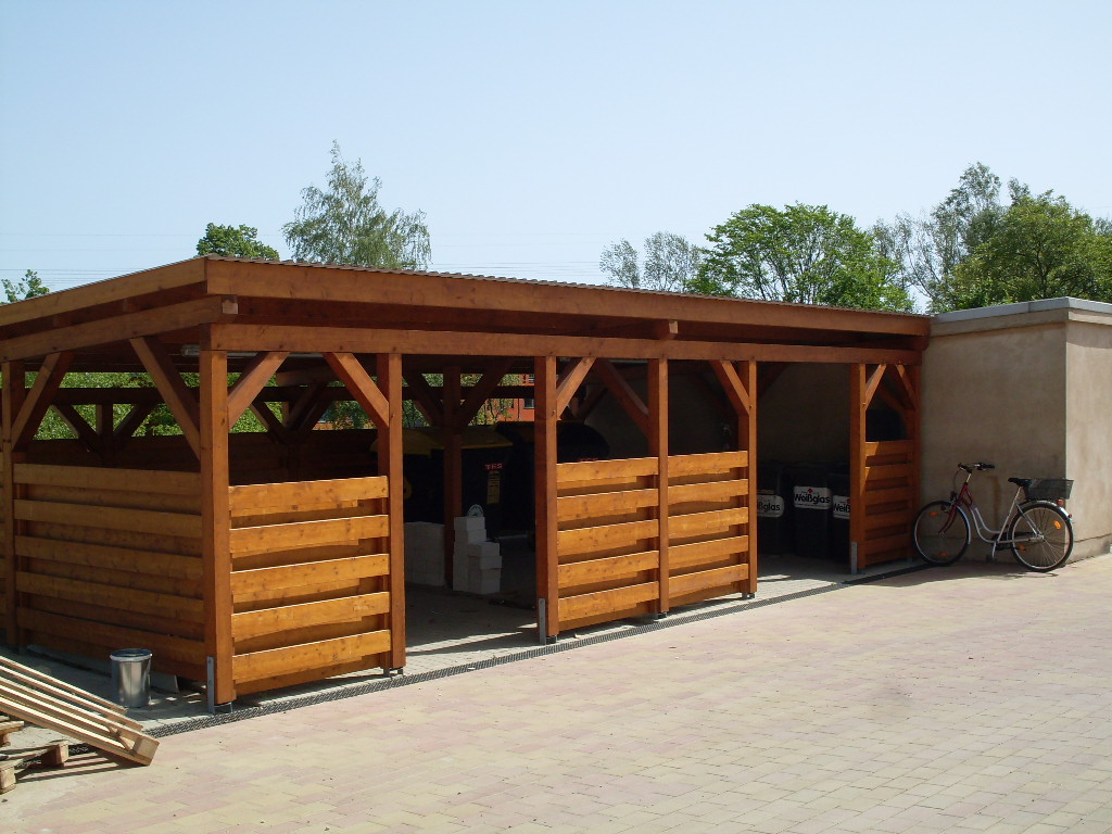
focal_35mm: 49
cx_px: 556
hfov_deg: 38.9
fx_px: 1574
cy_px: 417
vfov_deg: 29.7
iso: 80
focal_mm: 8.1
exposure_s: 1/180
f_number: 9.1
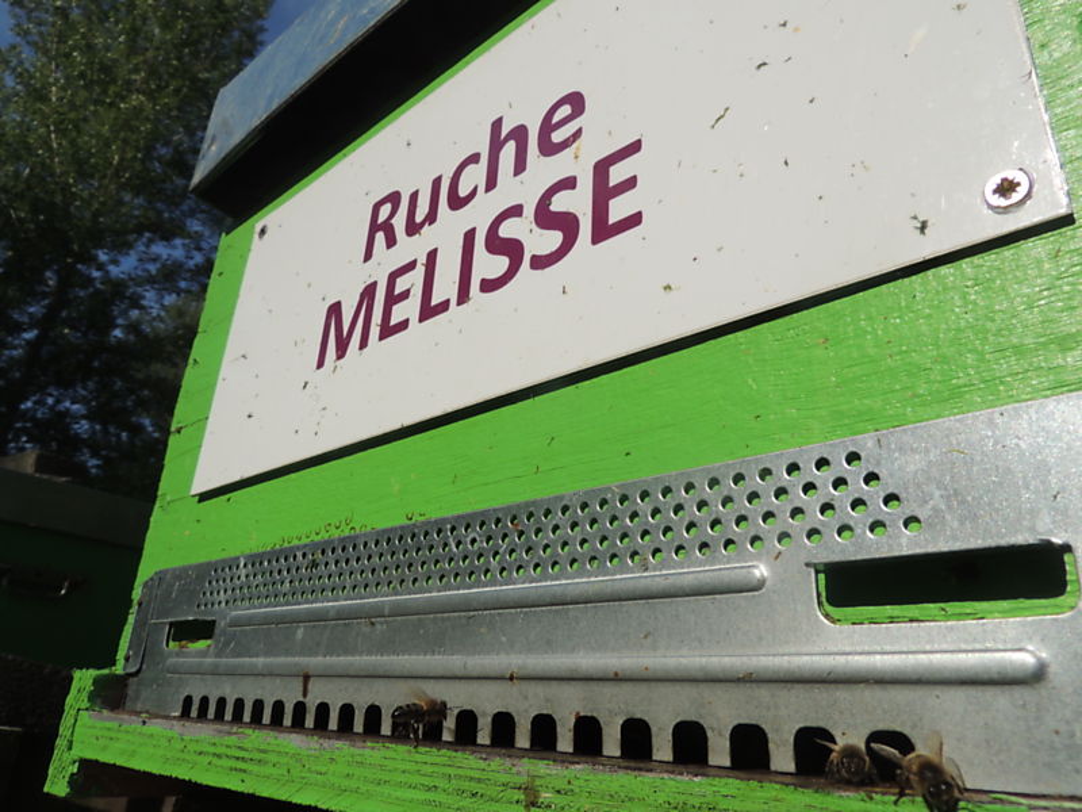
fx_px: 750
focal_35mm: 24
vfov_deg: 56.8
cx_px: 541
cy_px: 406
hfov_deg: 71.6
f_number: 4.2
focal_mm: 4.3
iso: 100
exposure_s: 1/1600
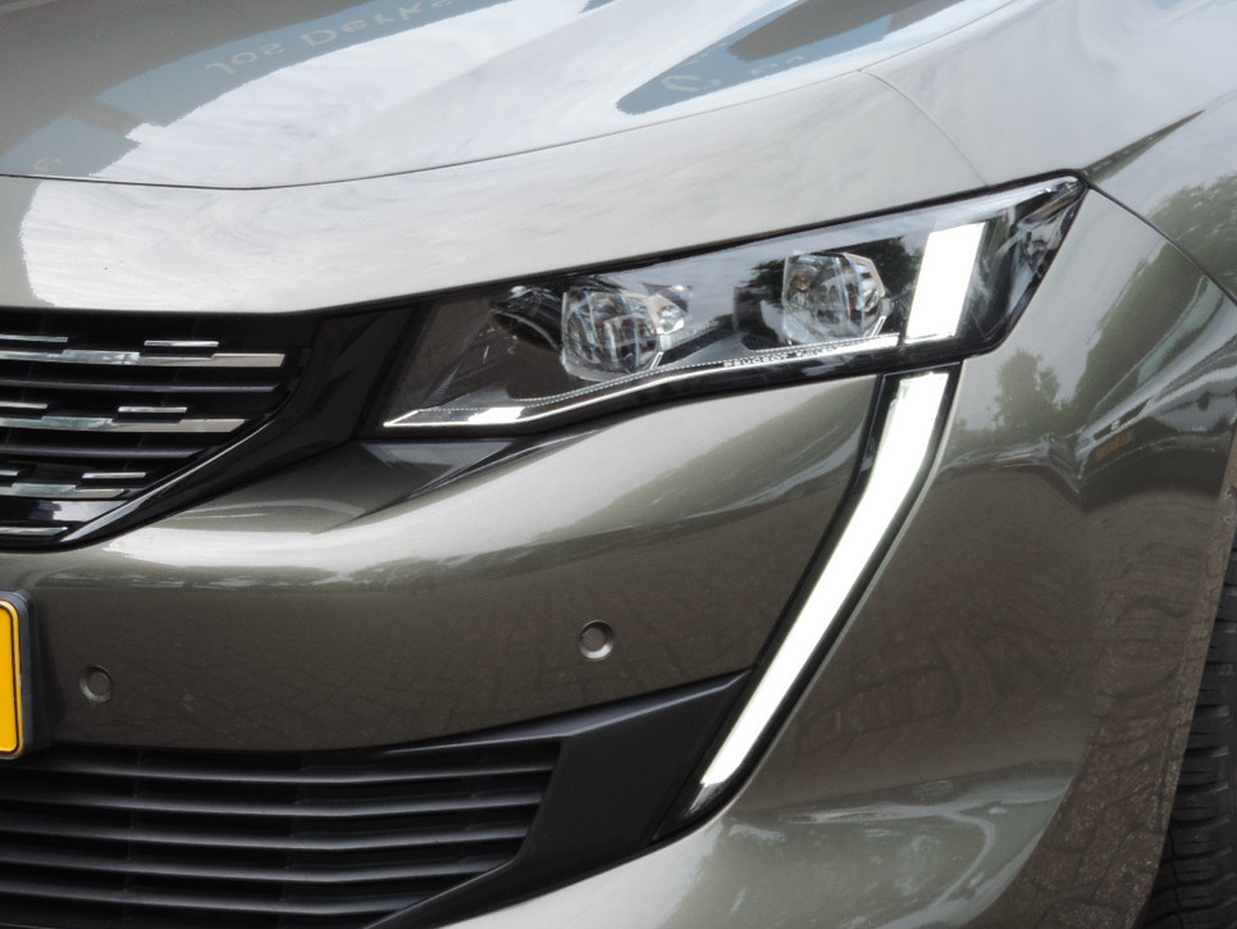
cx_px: 613
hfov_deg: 13.2
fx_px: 5326
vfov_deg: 10.0
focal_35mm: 149
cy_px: 525
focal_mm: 17.8
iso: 80
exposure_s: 1/160
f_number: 4.1
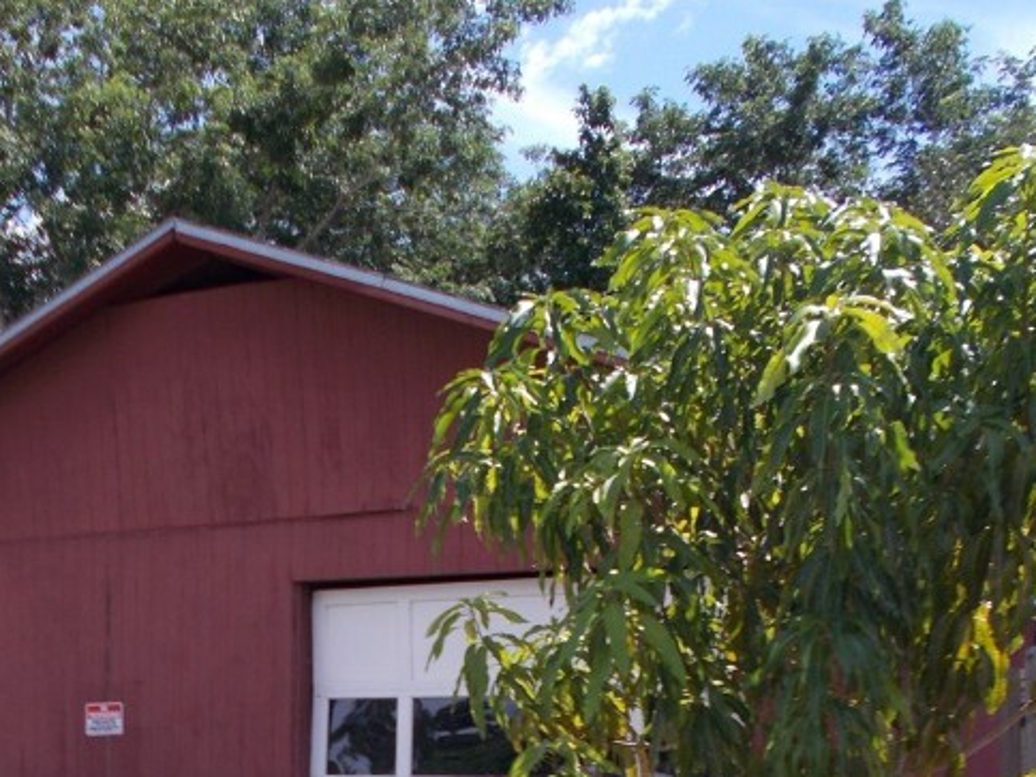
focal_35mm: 55
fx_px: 1646
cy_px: 801
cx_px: 338
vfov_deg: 25.1
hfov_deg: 34.6
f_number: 8
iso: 80
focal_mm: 4.6
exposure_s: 1/100
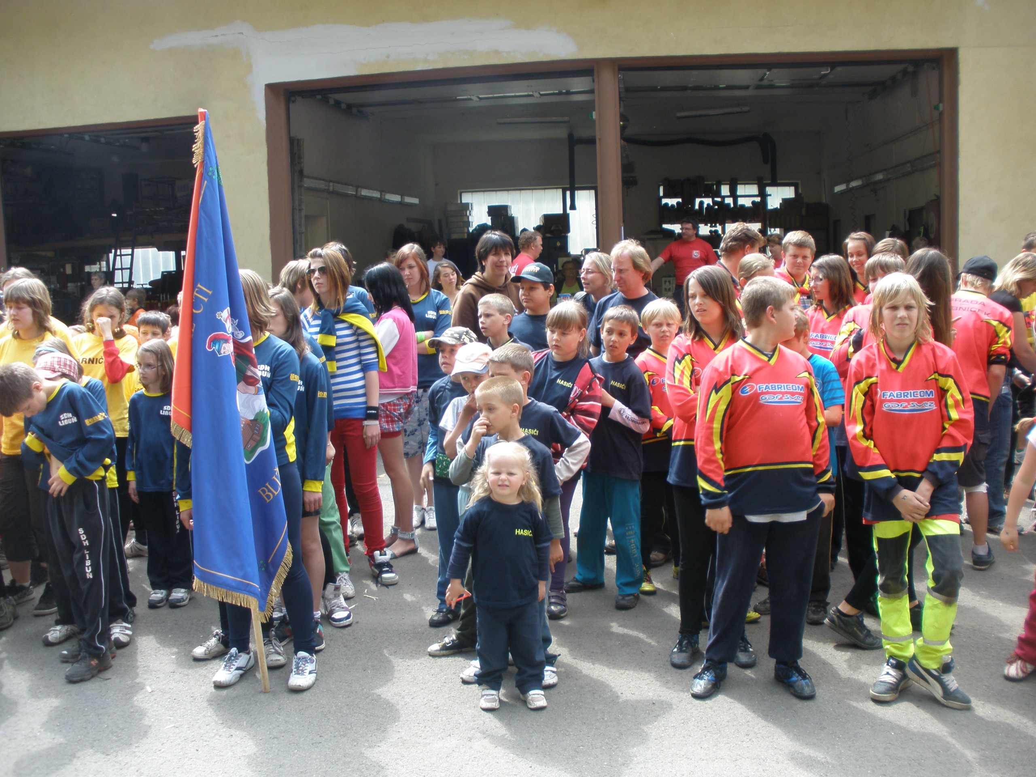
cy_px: 388
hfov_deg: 51.4
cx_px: 518
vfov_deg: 39.7
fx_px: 1077
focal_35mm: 36
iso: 80
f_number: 3.5
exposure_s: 1/125
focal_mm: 6.3
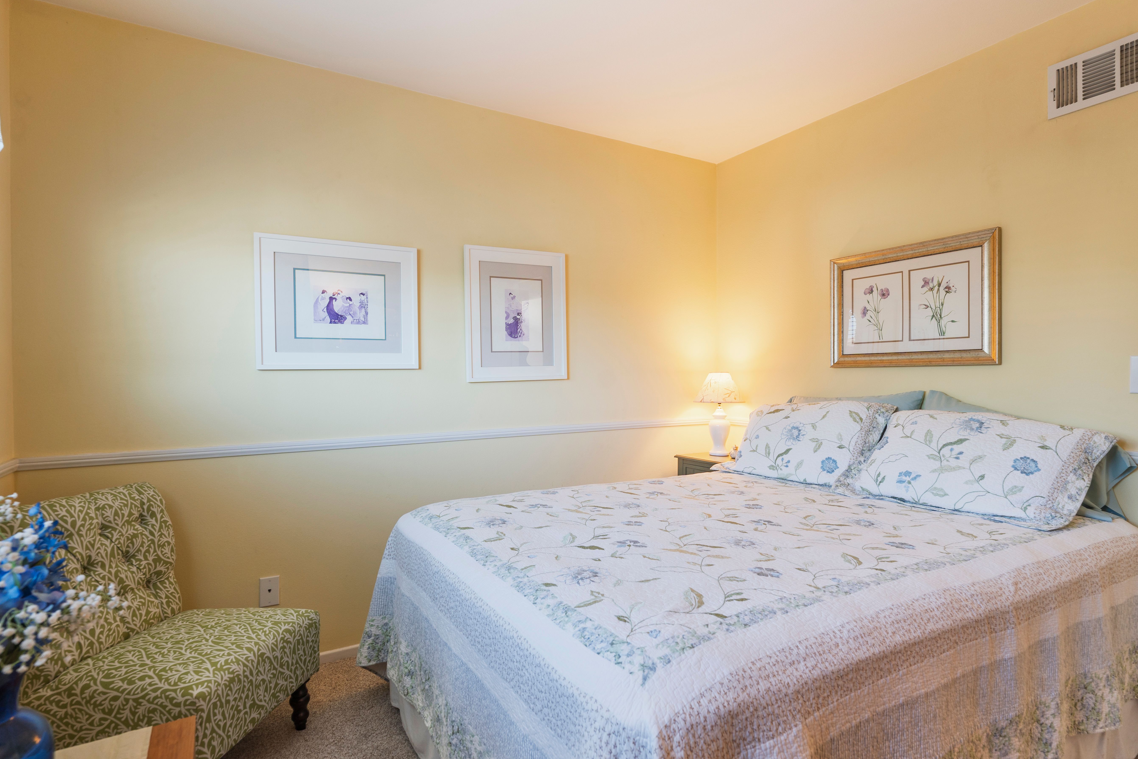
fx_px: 569
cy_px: 394
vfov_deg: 67.4
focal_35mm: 18
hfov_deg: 90.0
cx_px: 573
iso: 100
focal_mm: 14
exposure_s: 1/6
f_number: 7.1
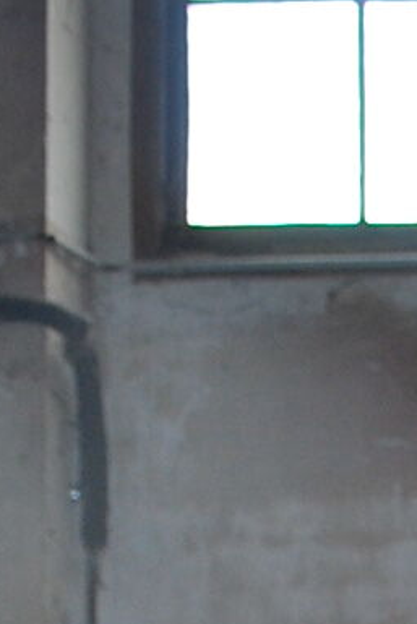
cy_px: 1258
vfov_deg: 13.0
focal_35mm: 136
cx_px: 806
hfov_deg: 9.5
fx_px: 2361
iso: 200
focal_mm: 18
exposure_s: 1/60
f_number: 3.5
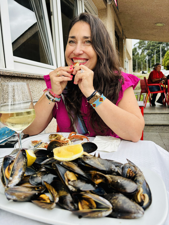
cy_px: 112
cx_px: 84
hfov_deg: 53.0
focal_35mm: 26
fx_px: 169
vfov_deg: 67.3
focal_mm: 5.96
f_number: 1.6
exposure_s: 1/562
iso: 50
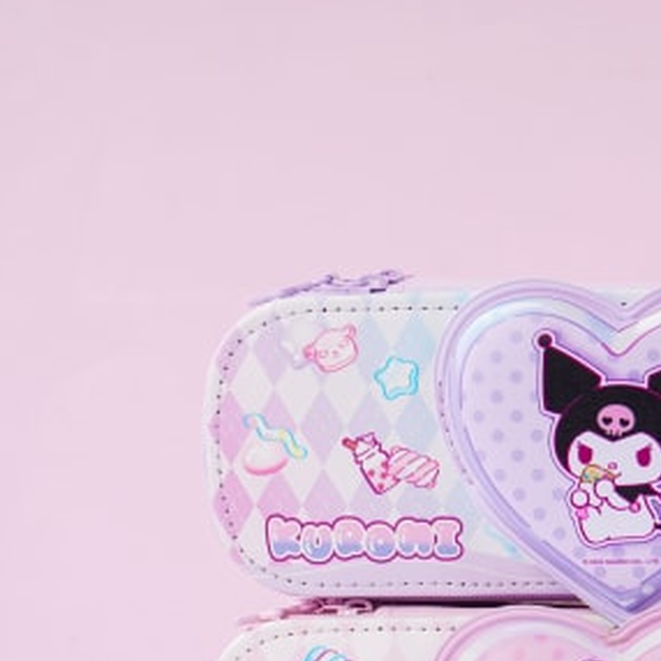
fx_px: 3608
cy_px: 548
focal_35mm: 167
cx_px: 661
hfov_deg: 10.4
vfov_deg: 10.4
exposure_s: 1/125
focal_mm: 50
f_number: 11
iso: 100
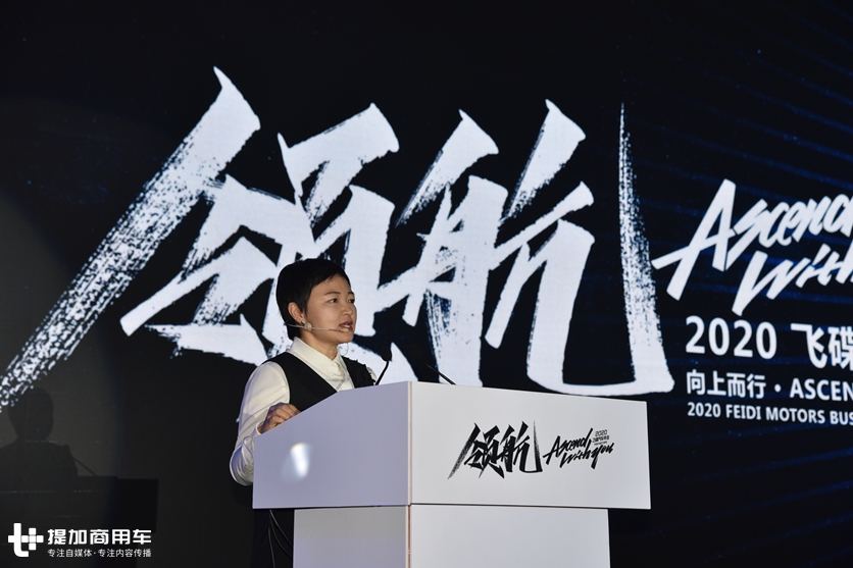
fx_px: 1540
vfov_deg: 20.9
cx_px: 426
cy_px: 284
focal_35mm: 65
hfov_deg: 31.0
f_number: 5.6
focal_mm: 65
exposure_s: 1/125
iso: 220
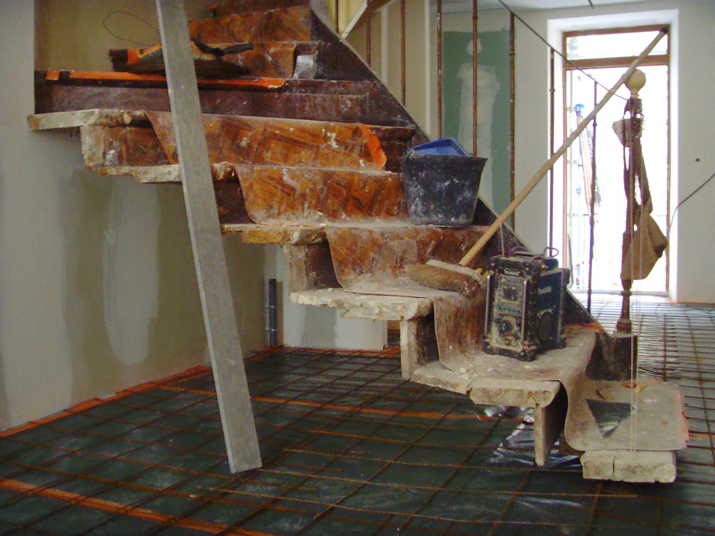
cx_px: 358
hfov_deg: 47.9
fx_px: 806
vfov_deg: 36.8
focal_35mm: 39
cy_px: 268
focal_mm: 6.6
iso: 200
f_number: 3.5
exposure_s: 1/4
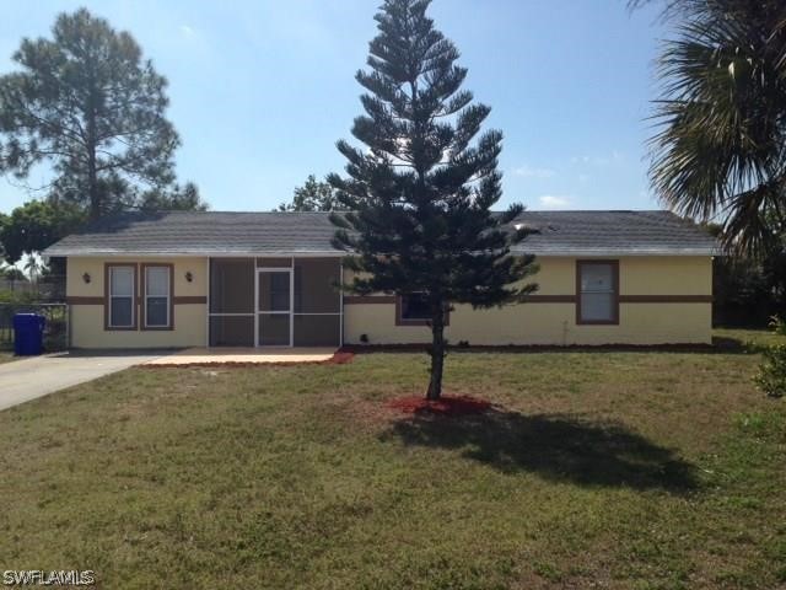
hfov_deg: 55.4
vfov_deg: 42.9
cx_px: 393
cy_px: 295
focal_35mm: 33
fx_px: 749
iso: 50
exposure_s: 1/3012
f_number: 2.4
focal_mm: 4.12
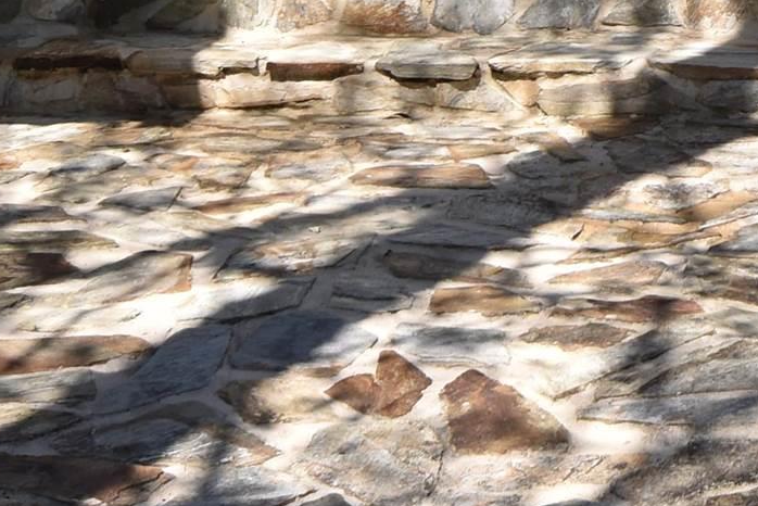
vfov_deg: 9.9
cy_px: -384
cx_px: 869
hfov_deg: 15.1
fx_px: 2780
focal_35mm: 132
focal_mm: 20
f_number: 8
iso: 200
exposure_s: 1/250
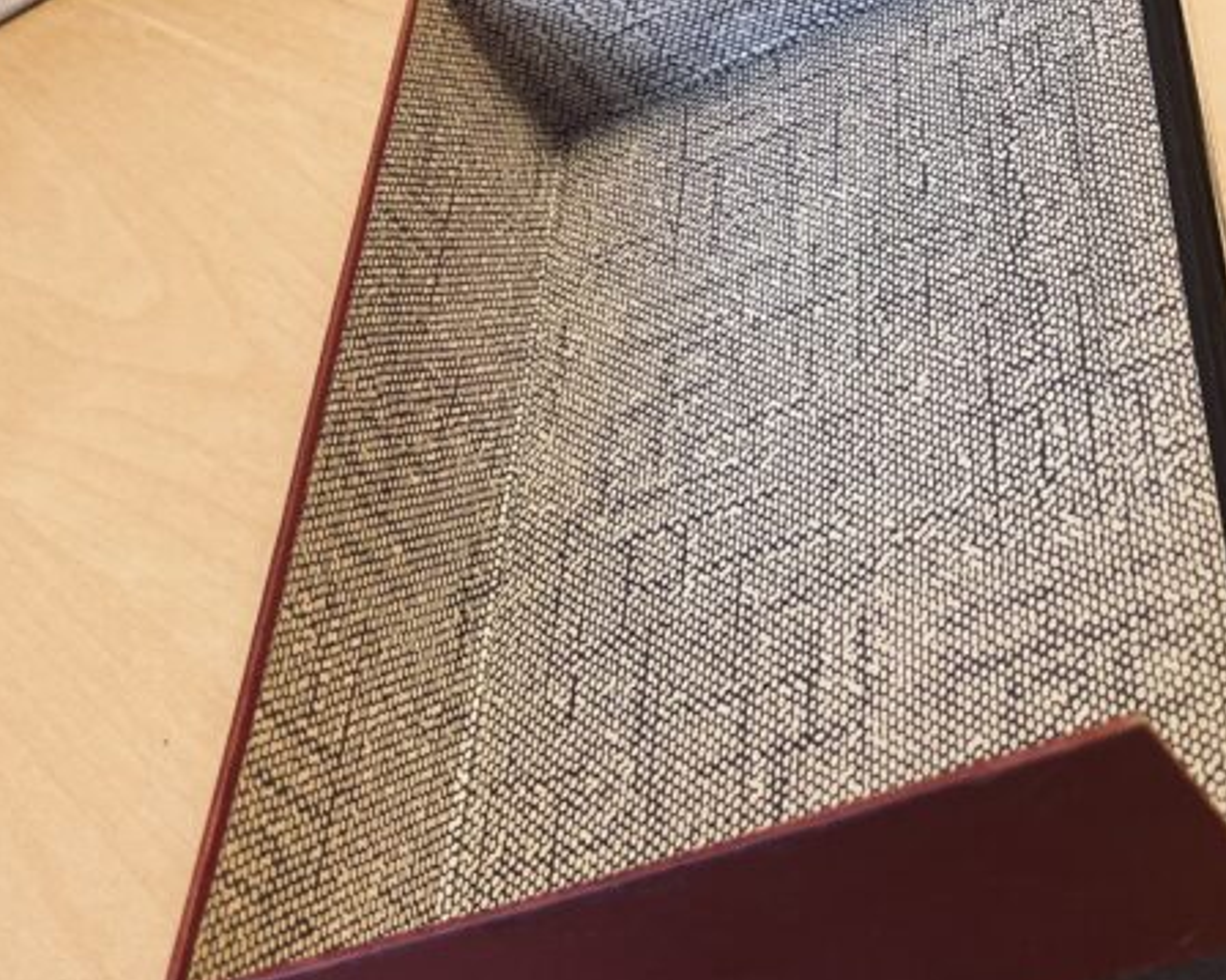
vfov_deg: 25.5
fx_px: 2104
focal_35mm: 58
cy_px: 126
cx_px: 930
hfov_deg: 31.9
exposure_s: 1/121
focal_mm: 5.7
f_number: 1.5
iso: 125
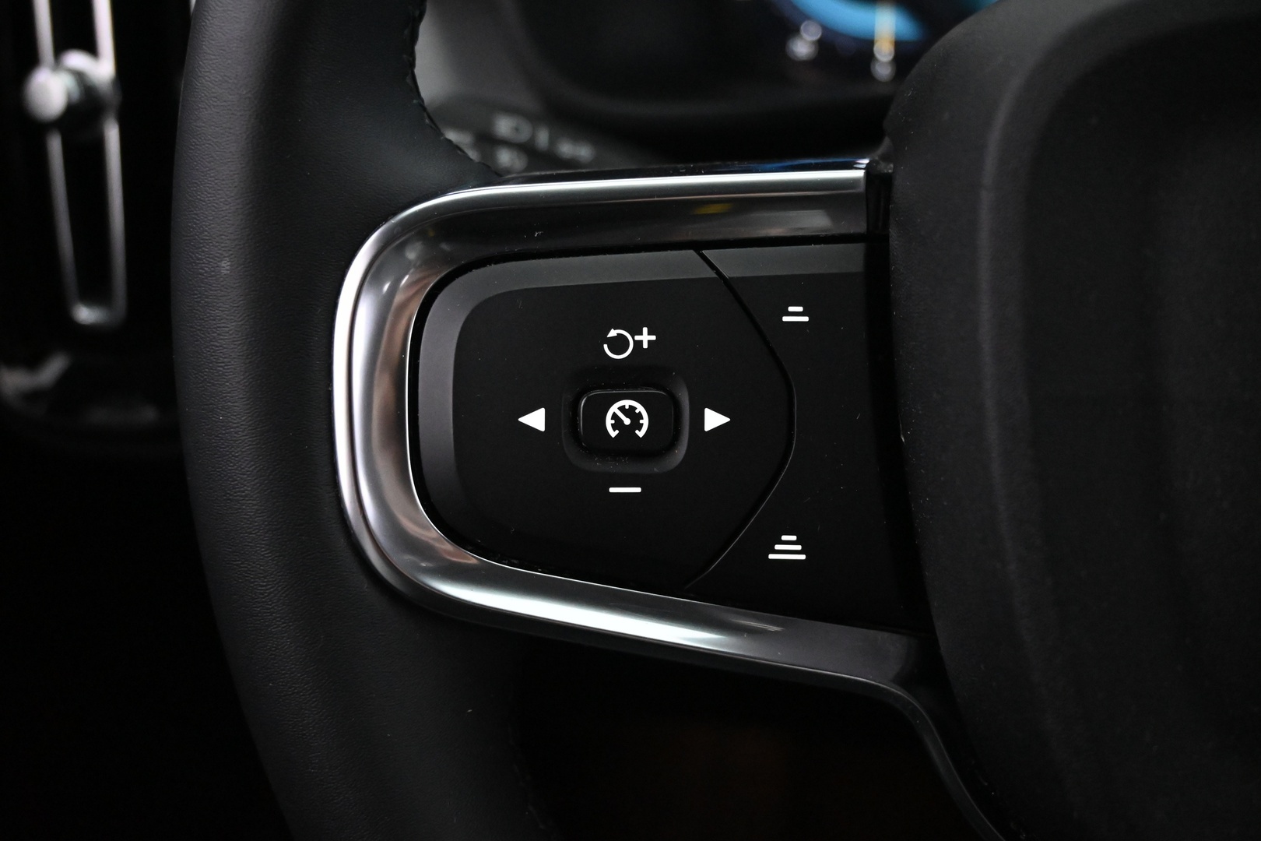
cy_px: 420
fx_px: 1313
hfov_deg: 51.3
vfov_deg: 35.5
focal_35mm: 38
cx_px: 630
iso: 6400
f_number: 4.2
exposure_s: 1/40
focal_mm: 25
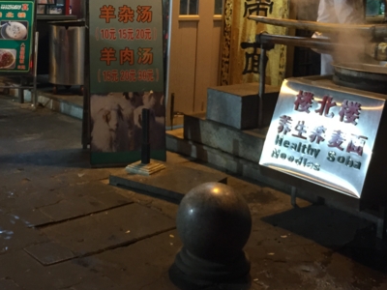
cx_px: 164
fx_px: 648
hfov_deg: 33.2
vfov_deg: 24.7
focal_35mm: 58
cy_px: 46
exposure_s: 1/30
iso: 125
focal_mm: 4.15
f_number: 2.2
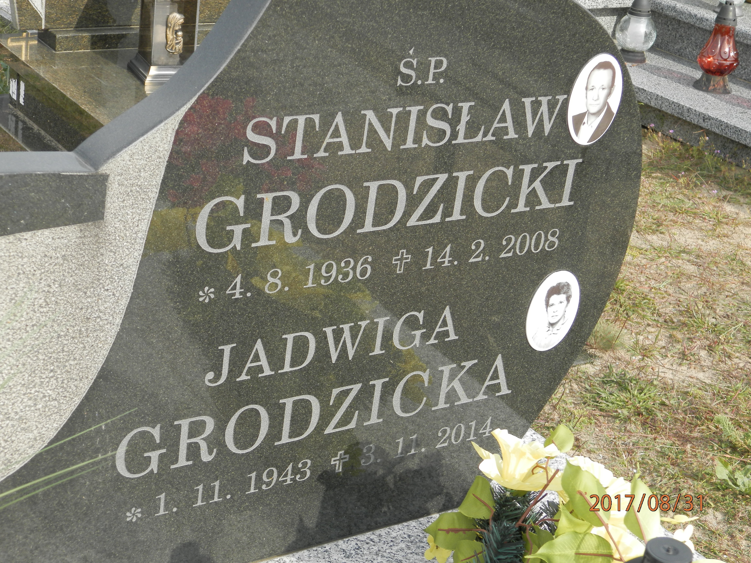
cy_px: 282
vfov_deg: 21.6
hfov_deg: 28.6
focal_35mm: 68
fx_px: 1475
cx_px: 376
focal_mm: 12.2
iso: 80
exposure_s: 1/320
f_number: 4
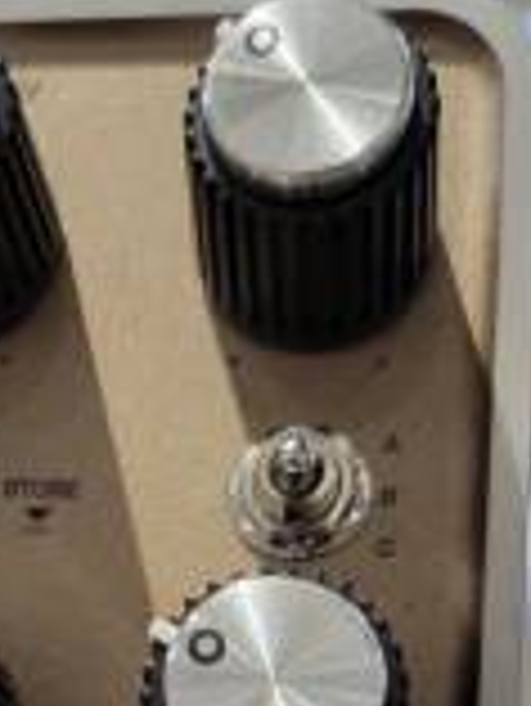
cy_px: 872
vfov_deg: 21.0
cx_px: -94
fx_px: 1757
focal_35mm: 86
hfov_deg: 16.5
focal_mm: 5.4
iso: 200
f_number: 1.8
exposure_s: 1/120
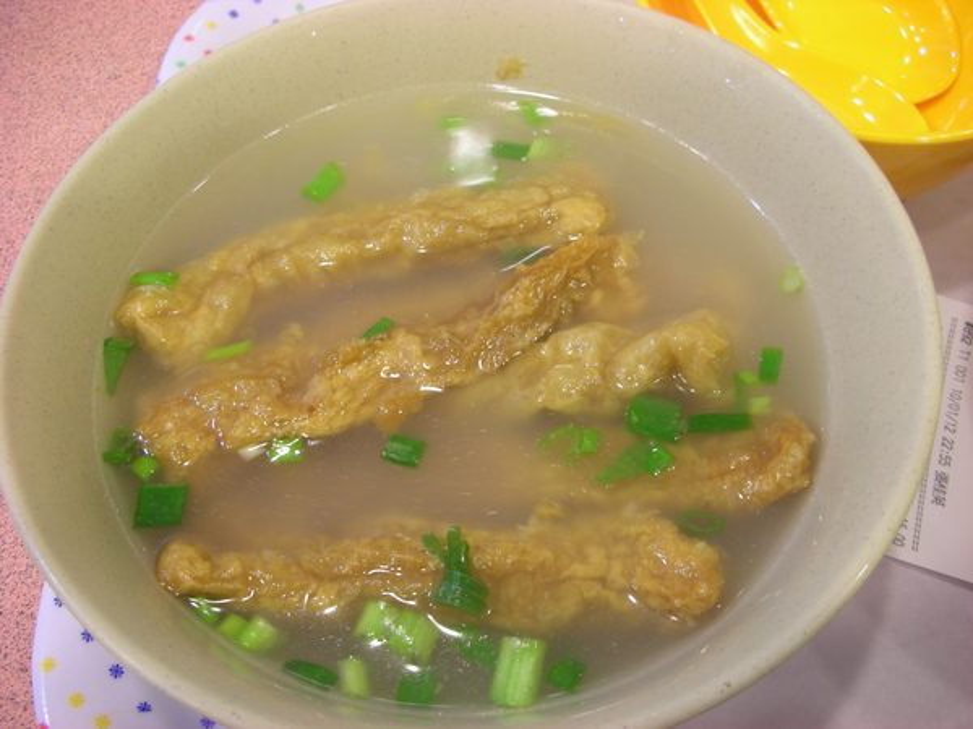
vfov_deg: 40.7
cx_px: 486
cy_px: 364
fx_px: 984
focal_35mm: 35
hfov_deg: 52.6
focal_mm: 5.8
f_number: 3
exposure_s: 1/4.7
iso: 50
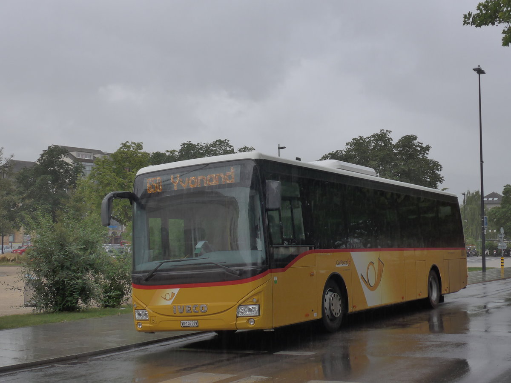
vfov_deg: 26.6
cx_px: 256
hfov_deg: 34.9
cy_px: 192
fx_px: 812
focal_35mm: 55
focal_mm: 11.3
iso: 160
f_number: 3.4
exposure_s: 1/125
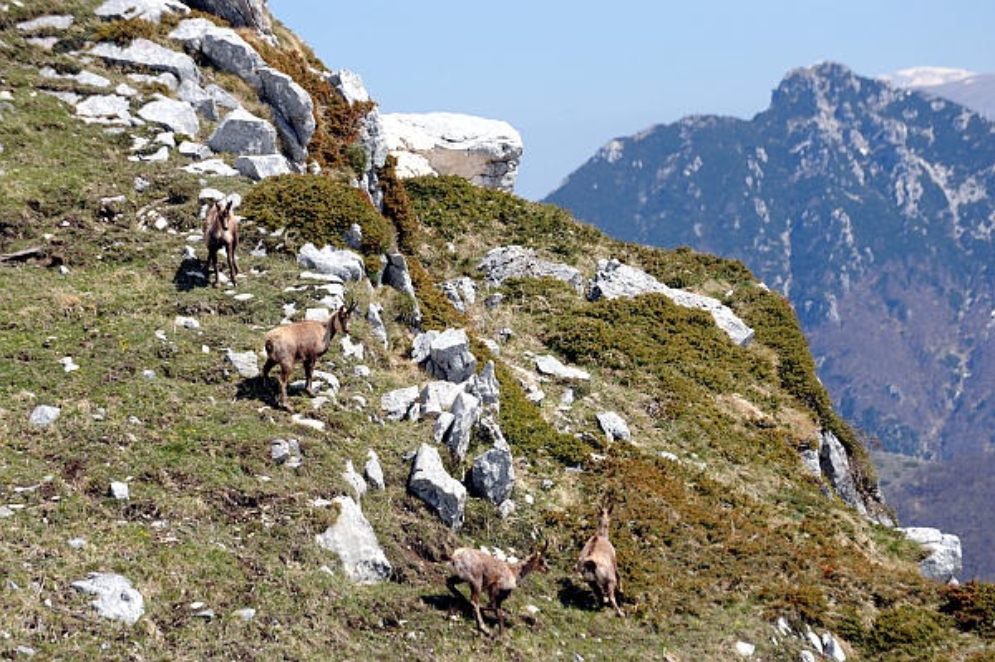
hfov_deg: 9.4
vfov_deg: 6.2
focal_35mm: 220
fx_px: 6075
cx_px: 498
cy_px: 331
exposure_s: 1/400
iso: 200
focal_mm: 220
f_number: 10
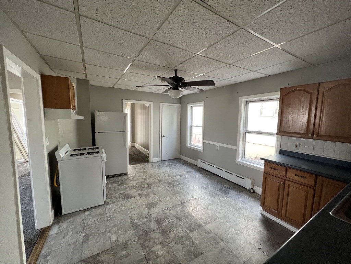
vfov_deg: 89.9
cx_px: 176
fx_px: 132
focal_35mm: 13
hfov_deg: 106.2
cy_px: 132
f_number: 1.8
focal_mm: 1.57
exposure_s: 1/120
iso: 160
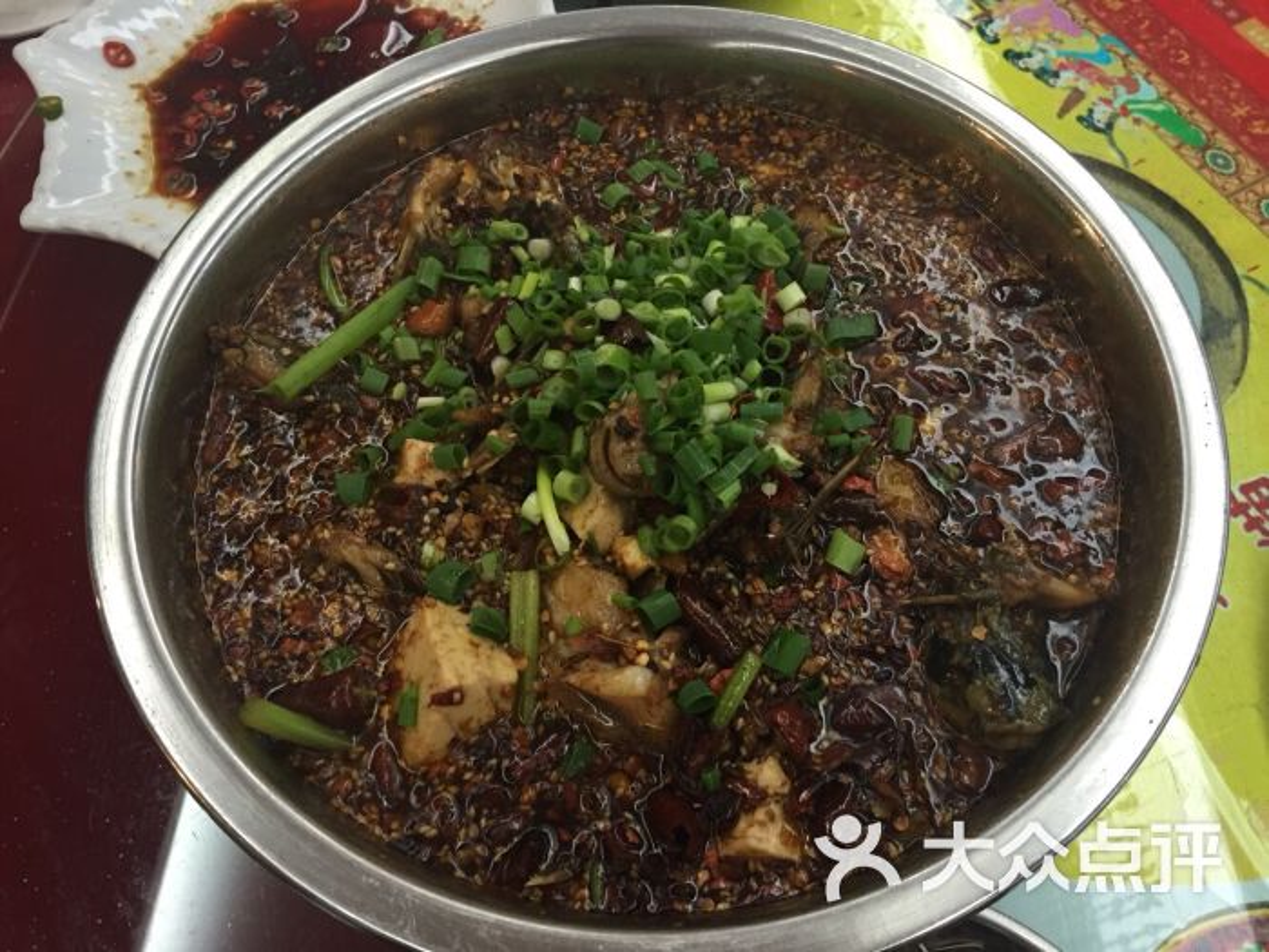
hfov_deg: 61.7
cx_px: 634
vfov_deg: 48.2
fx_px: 1063
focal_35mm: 29
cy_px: 476
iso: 125
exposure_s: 1/30
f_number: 2.2
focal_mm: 4.15
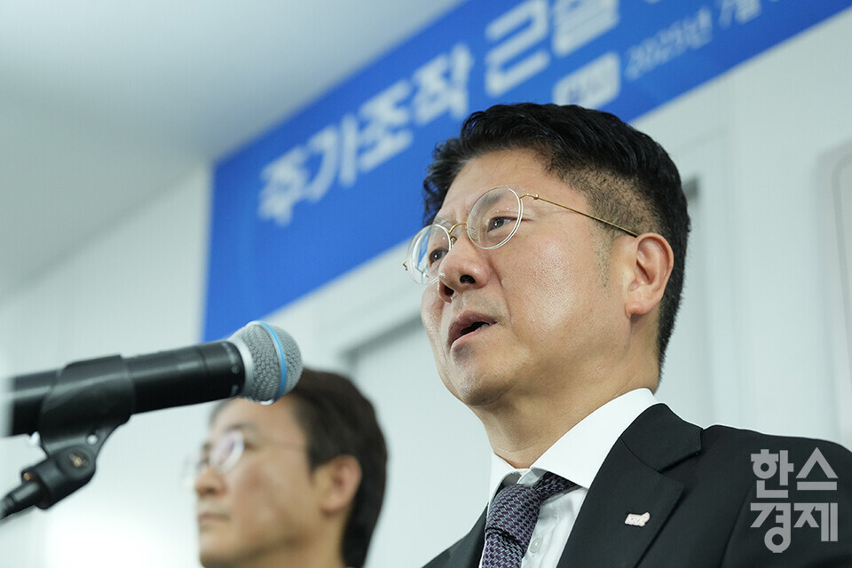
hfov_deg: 28.8
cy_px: 284
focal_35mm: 70
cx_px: 426
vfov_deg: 19.5
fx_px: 1657
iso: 3200
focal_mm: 70
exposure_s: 1/160
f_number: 3.5
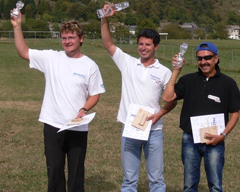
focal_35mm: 103
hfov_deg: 18.6
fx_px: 732
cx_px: 152
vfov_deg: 14.9
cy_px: 66
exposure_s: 1/800
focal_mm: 13.9
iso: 100
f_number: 5
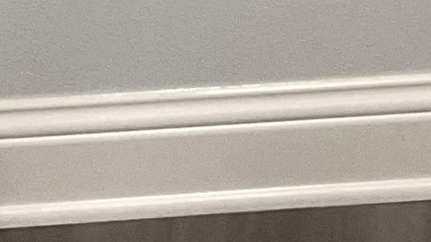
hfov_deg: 12.3
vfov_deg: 6.4
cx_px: 559
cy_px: -545
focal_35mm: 170
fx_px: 1943
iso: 250
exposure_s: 1/60
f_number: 1.8
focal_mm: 3
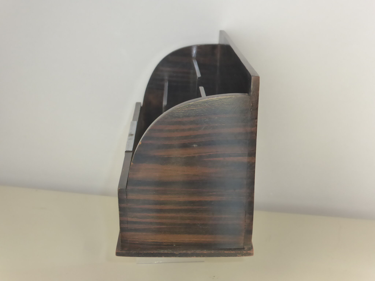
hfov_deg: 35.5
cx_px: 188
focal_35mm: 54
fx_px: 585
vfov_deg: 27.0
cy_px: 140
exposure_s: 1/60
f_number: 4.6
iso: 250
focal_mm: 9.7
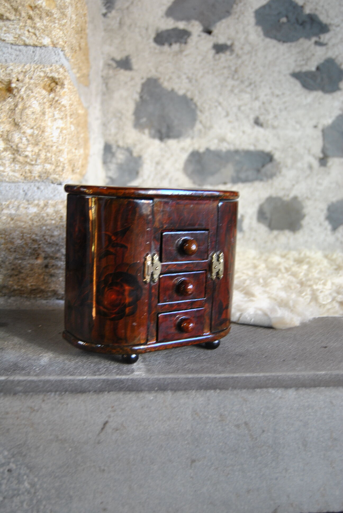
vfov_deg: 53.1
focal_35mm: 36
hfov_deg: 37.0
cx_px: 172
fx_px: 513
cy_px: 256
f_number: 3.8
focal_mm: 24
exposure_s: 1/30
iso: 320
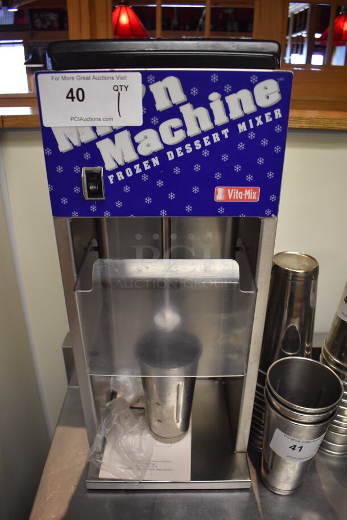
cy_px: 260
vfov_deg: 67.3
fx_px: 390
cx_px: 174
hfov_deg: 48.0
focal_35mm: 27
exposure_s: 1/125
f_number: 3.5
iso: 1600
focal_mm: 18
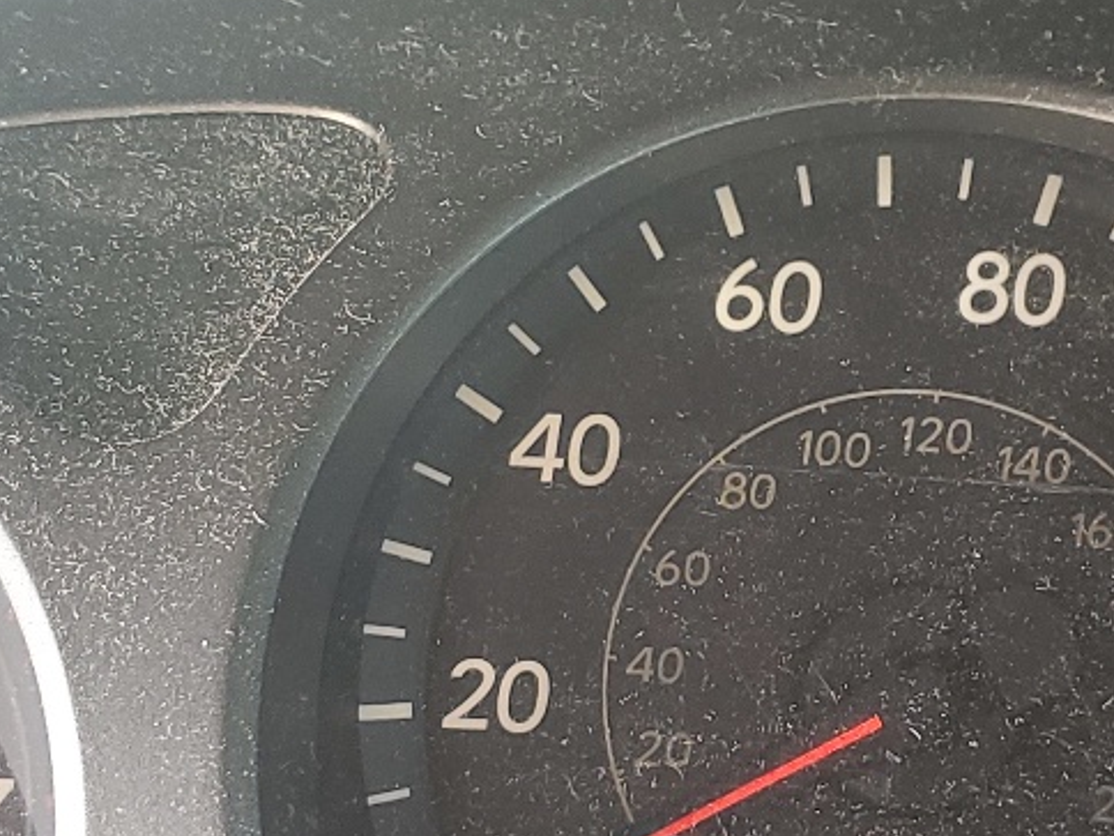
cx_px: 700
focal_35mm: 86
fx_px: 2768
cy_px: 426
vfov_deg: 17.2
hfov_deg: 22.7
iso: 83
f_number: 1.5
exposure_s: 1/60.2
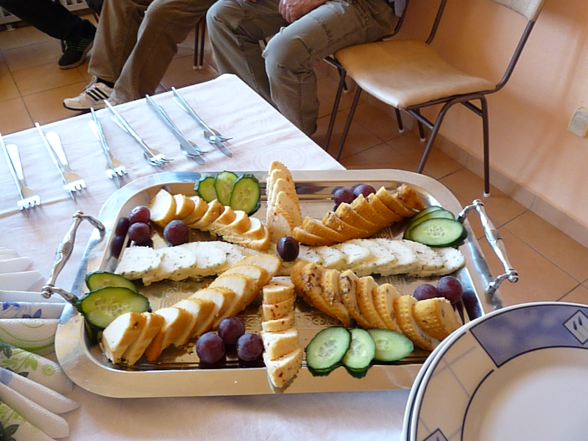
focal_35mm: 27
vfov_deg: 51.4
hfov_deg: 65.3
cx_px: 294
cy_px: 220
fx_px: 459
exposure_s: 1/125
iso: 800
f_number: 4
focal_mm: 4.8
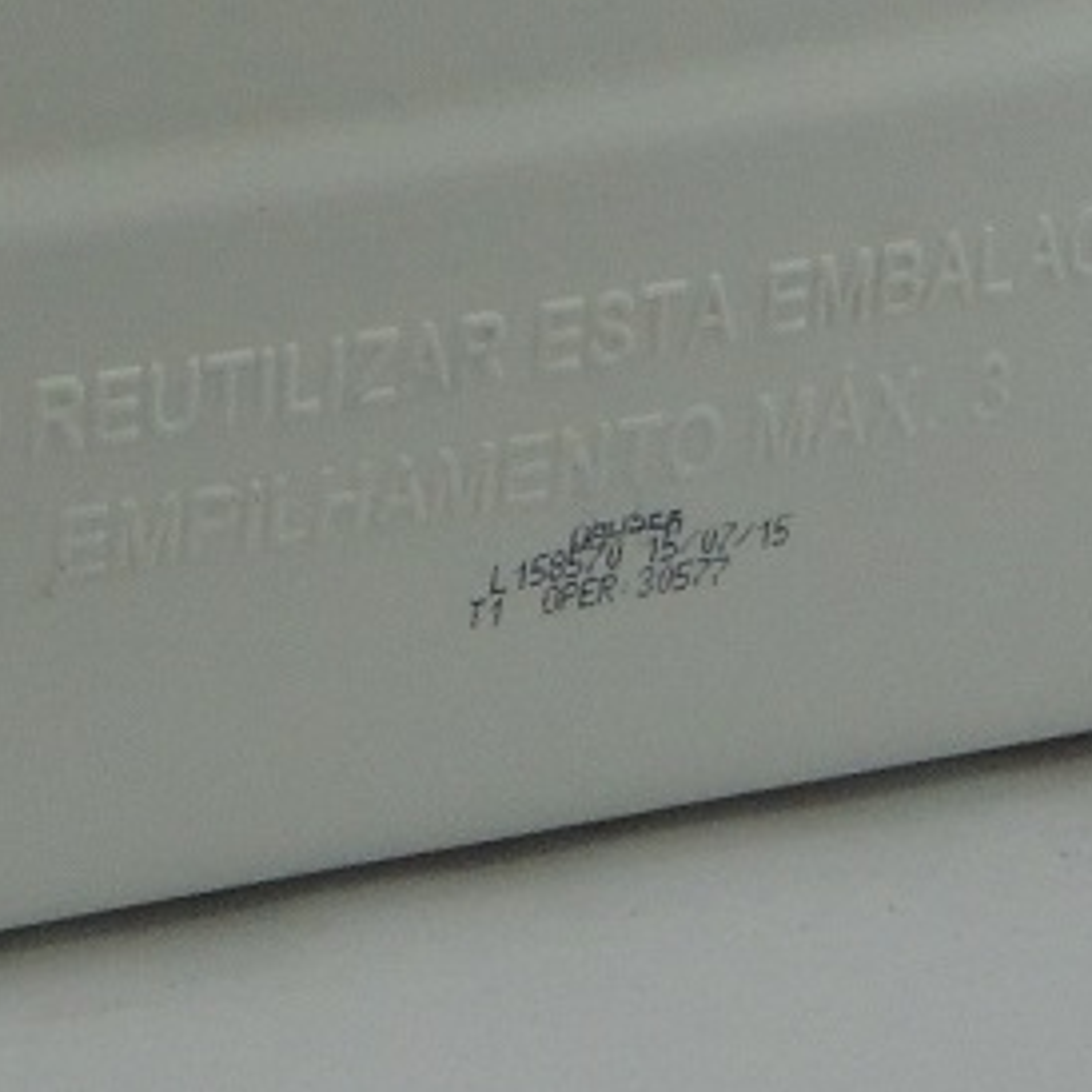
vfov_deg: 5.5
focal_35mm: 312
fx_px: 11135
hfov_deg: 5.6
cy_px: -1142
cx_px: 114
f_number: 3.9
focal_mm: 12.4
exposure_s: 1/250
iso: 400
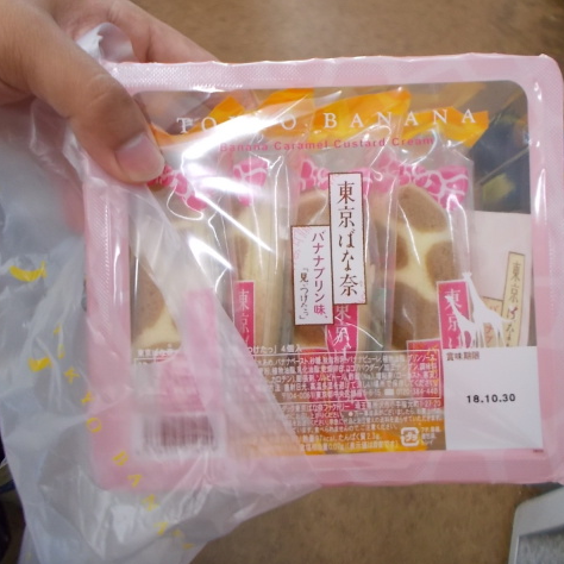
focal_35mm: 31
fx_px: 571
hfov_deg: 52.5
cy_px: 284
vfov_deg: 52.5
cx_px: 282
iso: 320
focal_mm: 4.6
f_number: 3.2
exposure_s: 1/250
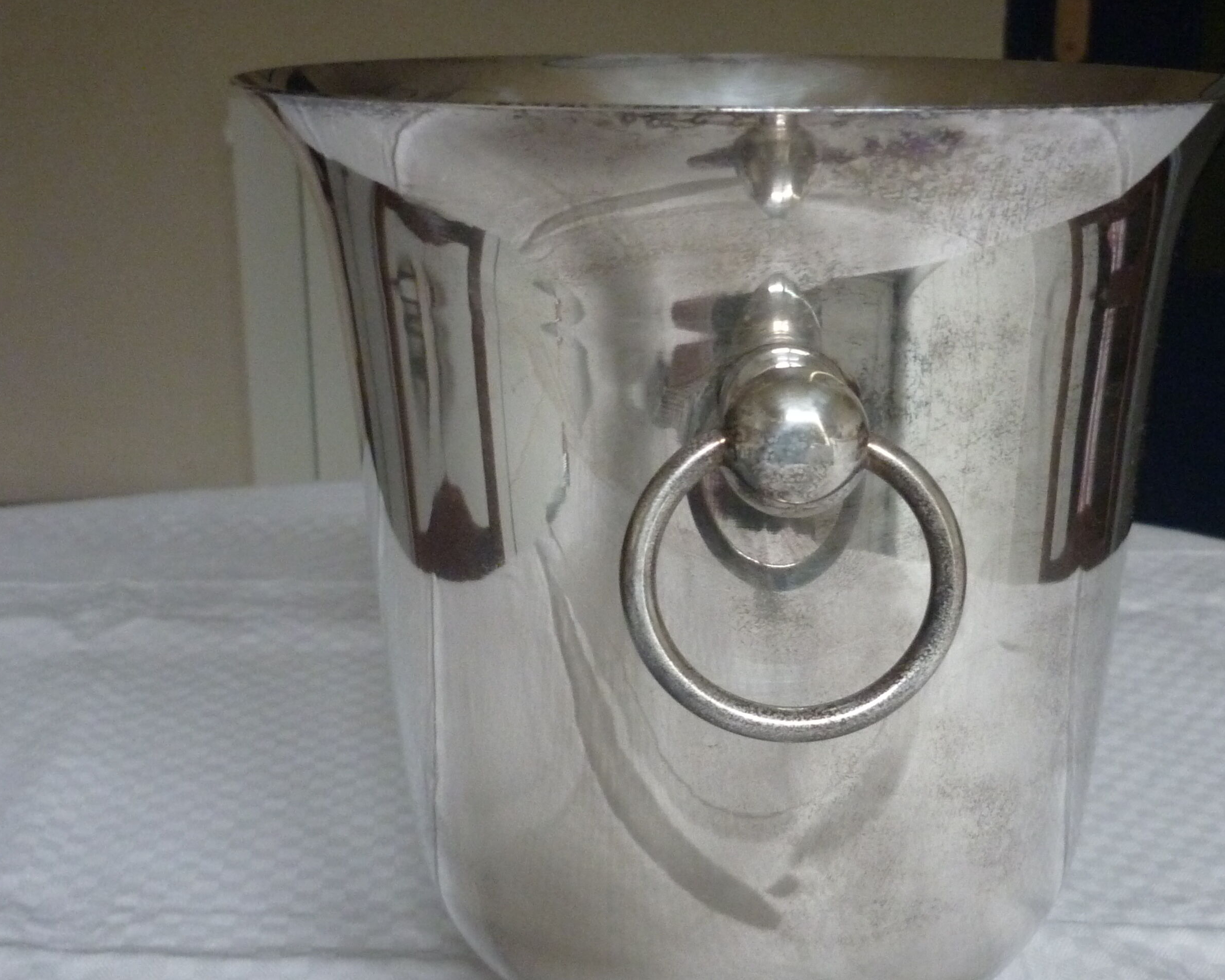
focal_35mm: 49
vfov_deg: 30.7
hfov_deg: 37.8
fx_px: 1776
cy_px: 633
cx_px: 770
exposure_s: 1/20
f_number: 2.8
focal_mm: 5.5
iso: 400
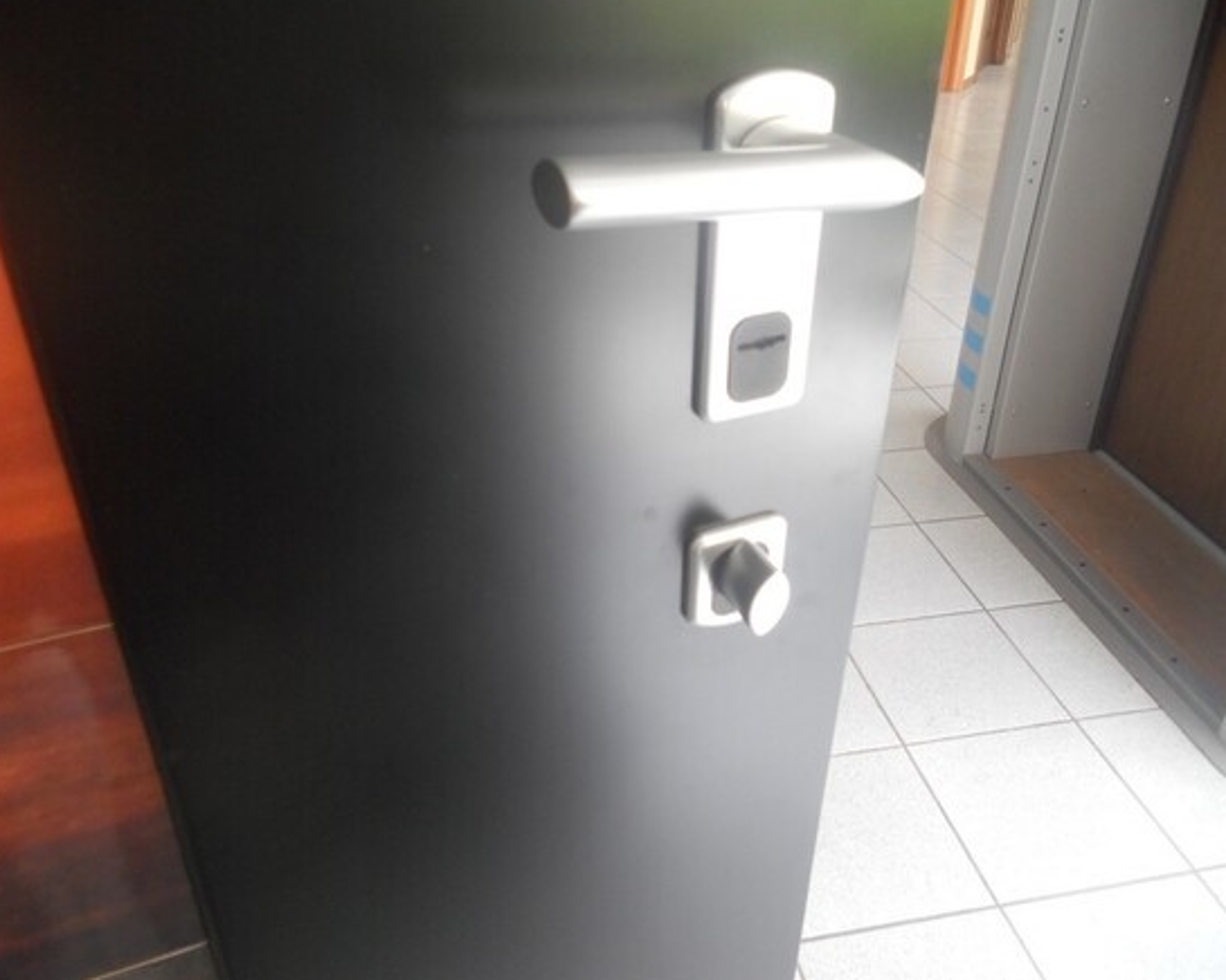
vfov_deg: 50.0
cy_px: 477
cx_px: 574
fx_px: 1052
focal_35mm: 29
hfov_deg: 60.4
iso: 160
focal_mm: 4.9
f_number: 3.2
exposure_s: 1/30
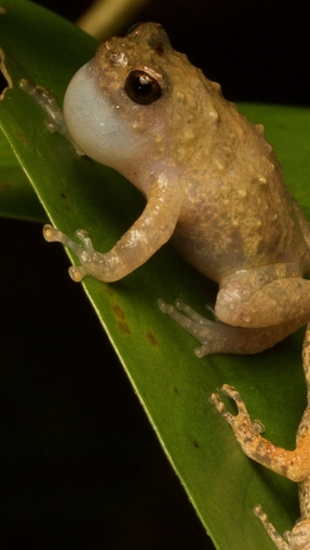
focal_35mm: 222
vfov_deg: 9.7
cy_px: 245
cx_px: 250
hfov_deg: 5.5
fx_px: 3243
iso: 400
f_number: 14
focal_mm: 60
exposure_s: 1/60
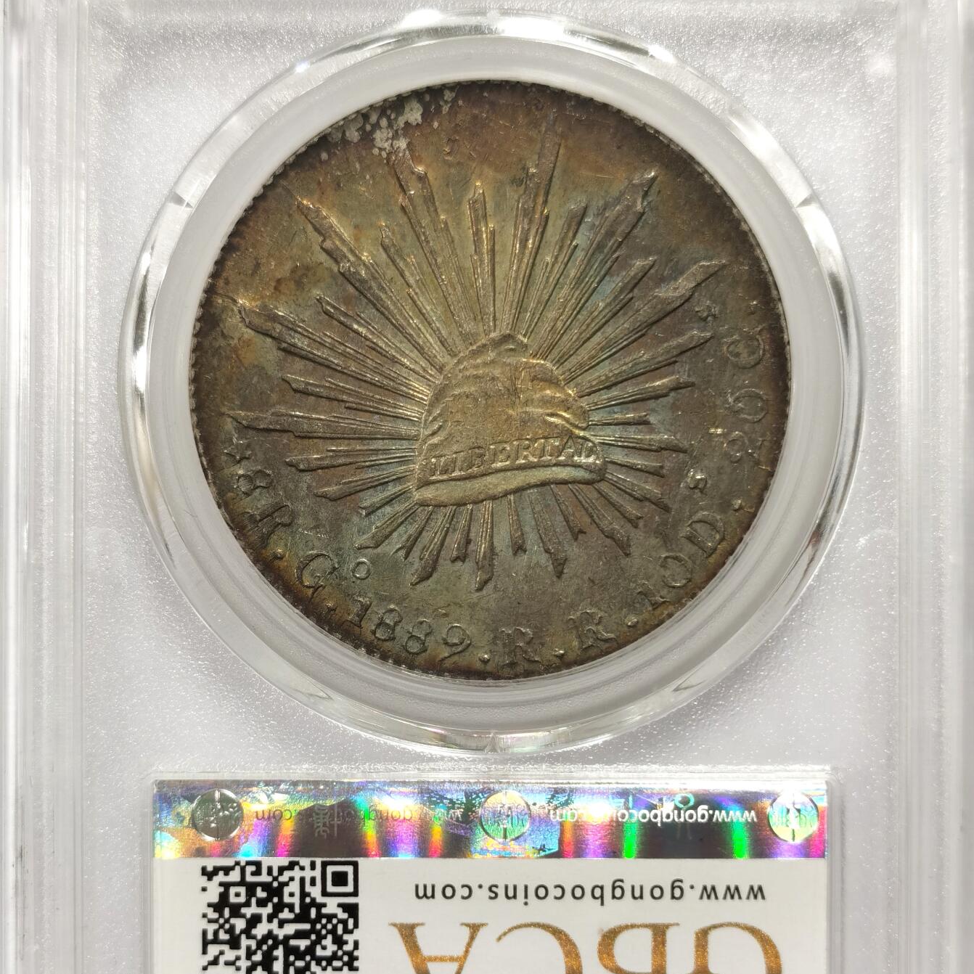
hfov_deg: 26.9
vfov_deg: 26.9
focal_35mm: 64
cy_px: 558
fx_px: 2037
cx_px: 489
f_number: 16
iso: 100
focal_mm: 5.56
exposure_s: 1/100
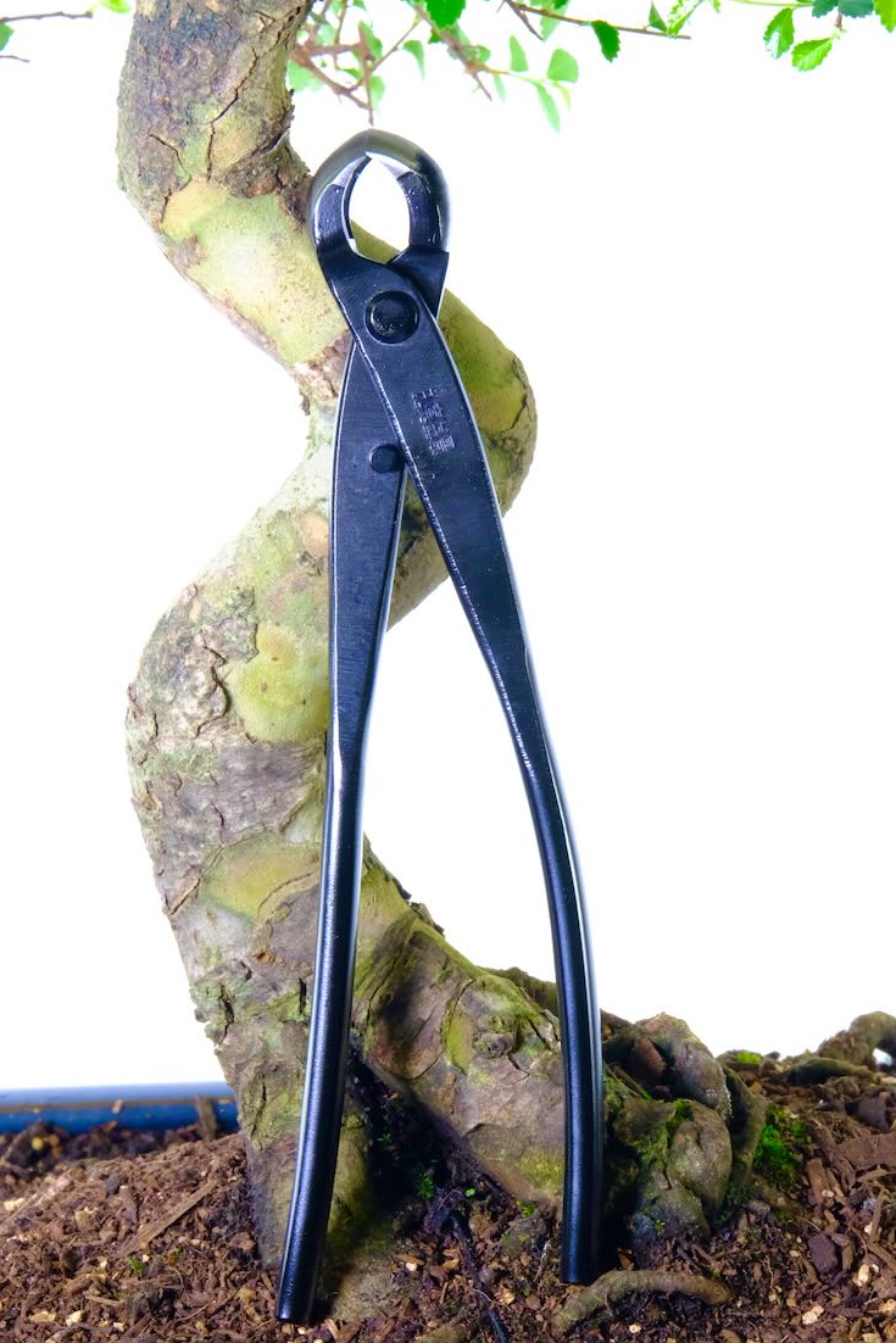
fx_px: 8322
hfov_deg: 6.2
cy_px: 674
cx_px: 455
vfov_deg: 9.2
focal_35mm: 223
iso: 3200
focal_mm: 128
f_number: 18
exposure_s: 1/8
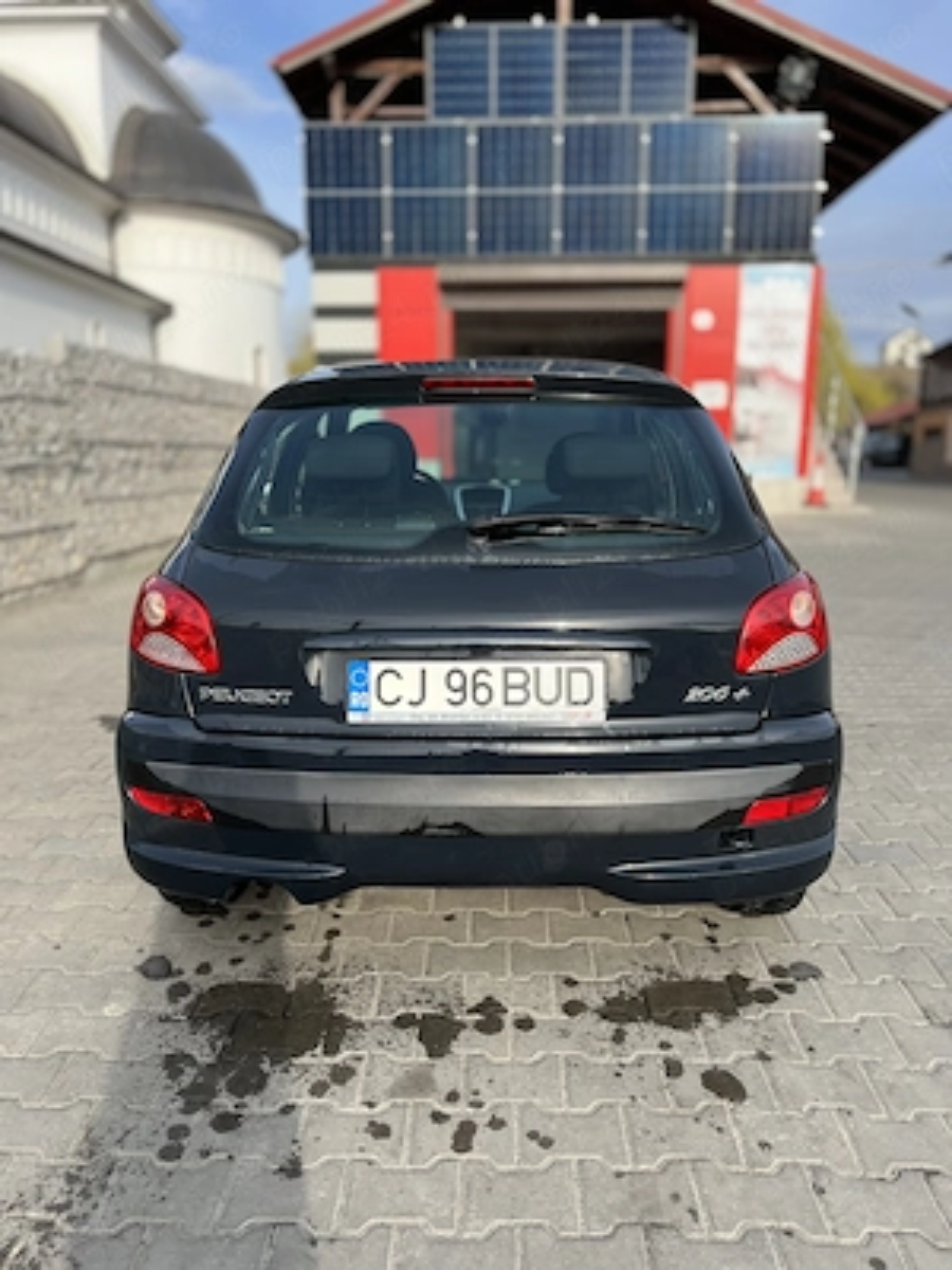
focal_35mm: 26
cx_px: 476
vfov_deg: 67.3
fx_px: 953
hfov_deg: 53.1
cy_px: 635
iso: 50
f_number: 1.5
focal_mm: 5.7
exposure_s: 1/1311
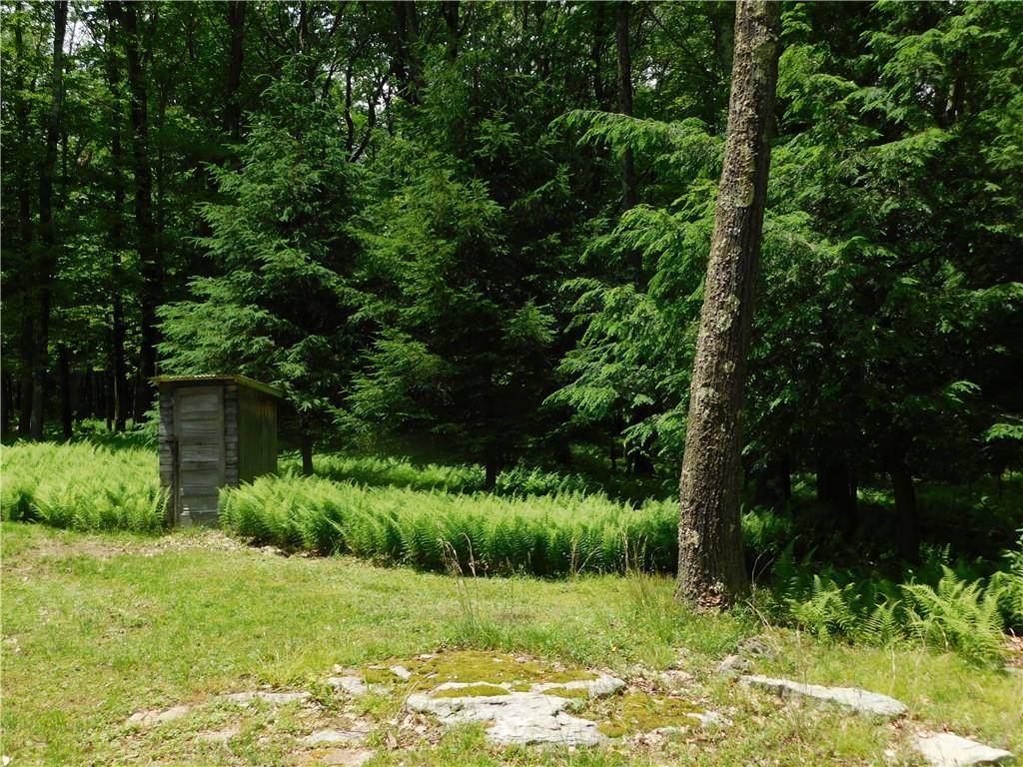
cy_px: 384
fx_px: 1064
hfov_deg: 51.4
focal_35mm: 36
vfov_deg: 39.7
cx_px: 512
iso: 125
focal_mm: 6.3
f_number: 3.5
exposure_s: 1/800
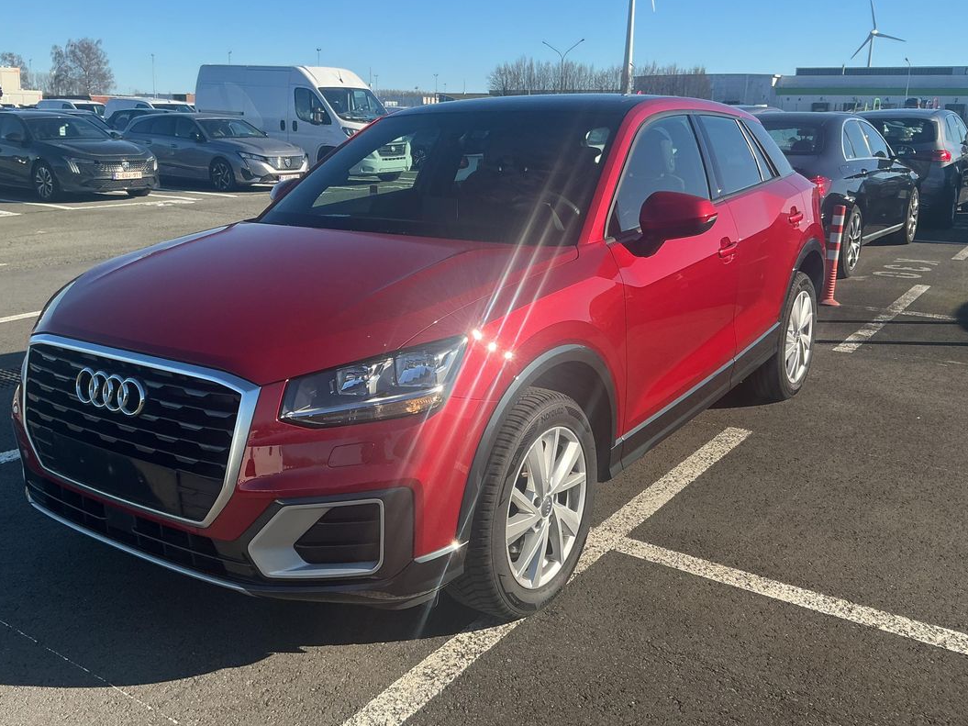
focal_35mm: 33
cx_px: 439
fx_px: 923
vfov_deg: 42.9
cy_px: 348
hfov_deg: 55.3
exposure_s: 1/1121
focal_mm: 3
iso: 25
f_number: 1.8
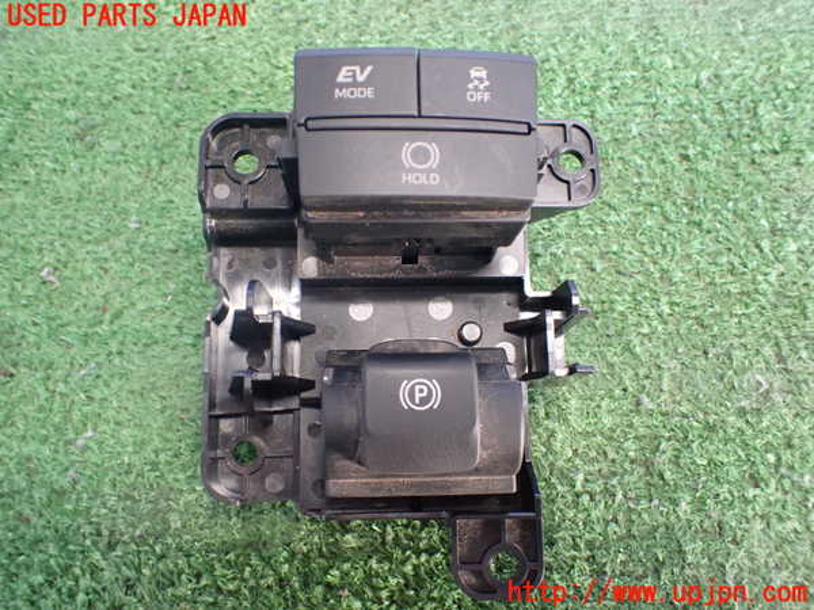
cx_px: 407
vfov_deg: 46.8
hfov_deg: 60.0
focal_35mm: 30
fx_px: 705
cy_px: 305
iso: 800
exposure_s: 1/40
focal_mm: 5.4
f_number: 2.3
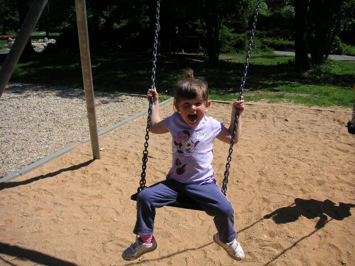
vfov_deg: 38.7
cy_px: 133
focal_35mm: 37
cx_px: 178
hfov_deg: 50.1
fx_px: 379
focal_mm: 6.1
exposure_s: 1/250
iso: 50
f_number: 6.7
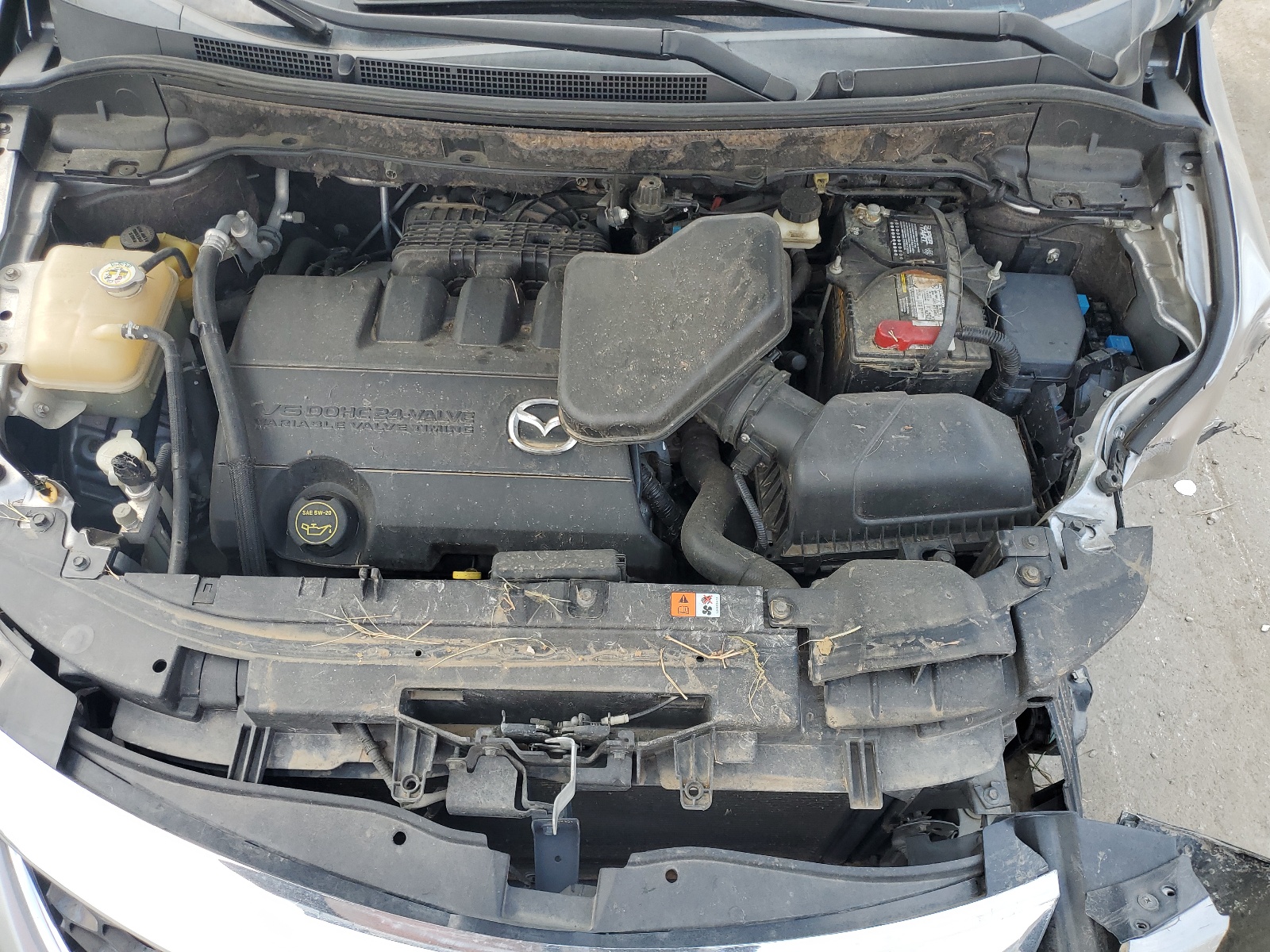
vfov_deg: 53.1
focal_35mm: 26
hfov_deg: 67.3
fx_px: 954
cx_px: 635
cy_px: 476
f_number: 1.5
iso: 50
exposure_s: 1/667
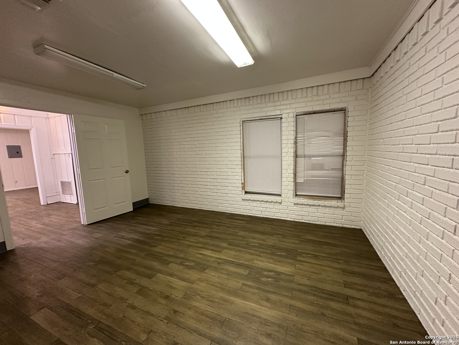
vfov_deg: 85.7
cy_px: 172
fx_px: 186
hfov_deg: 102.1
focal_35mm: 14
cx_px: 230
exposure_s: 1/60
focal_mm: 2.22
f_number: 2.2
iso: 400
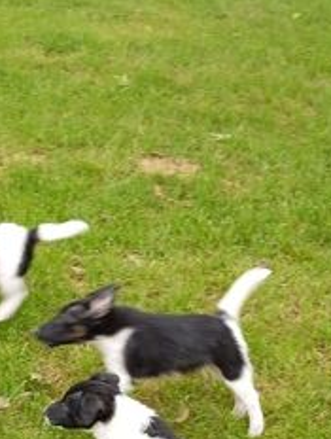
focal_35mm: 77
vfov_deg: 24.8
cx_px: -98
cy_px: 357
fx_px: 978
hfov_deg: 18.0
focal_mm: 4.27
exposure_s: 1/100
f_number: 1.8
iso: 185
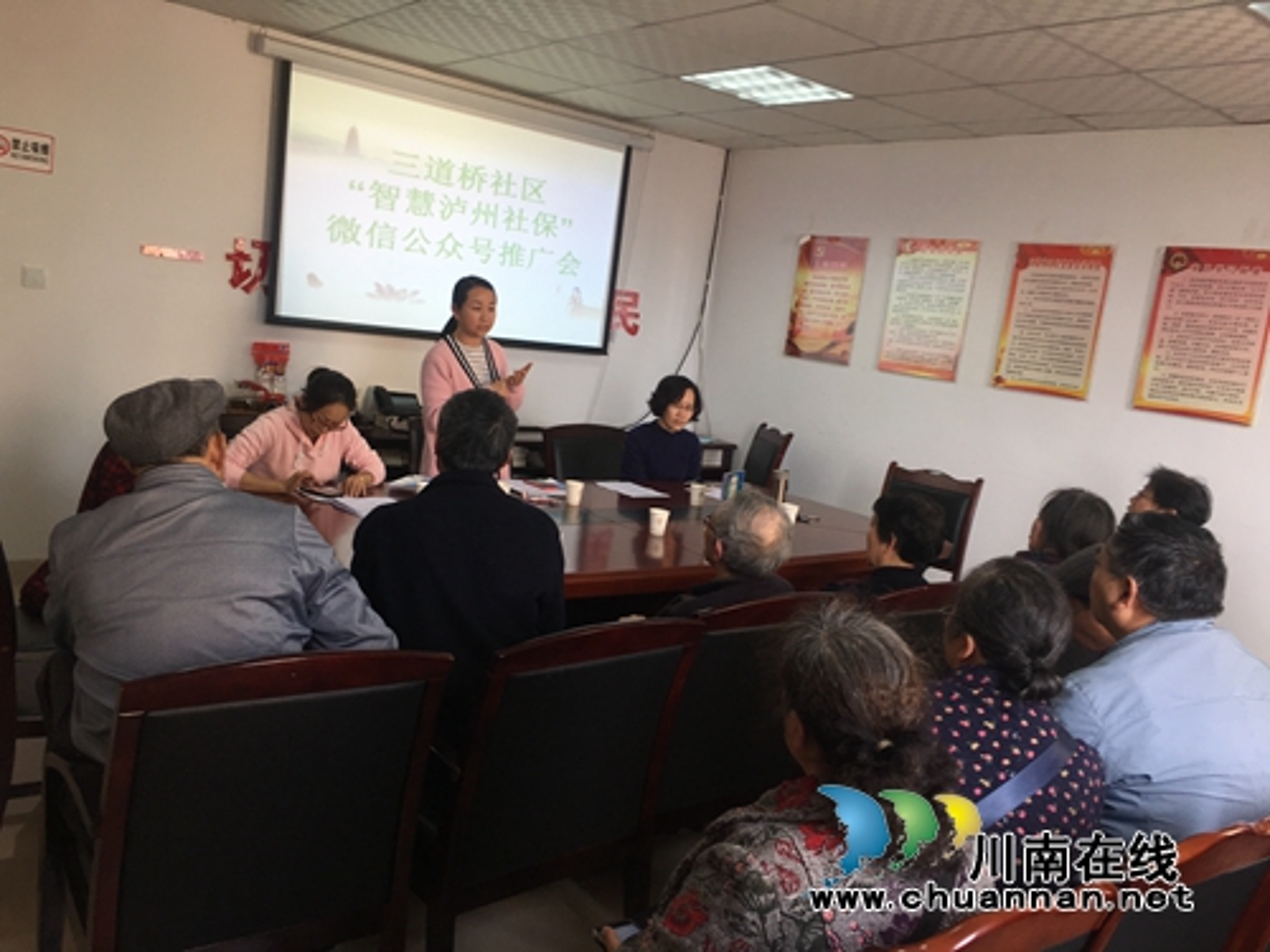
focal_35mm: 29
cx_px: 635
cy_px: 476
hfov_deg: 61.7
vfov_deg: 48.2
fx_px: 1064
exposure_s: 1/50
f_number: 2.2
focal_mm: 4.15
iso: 32
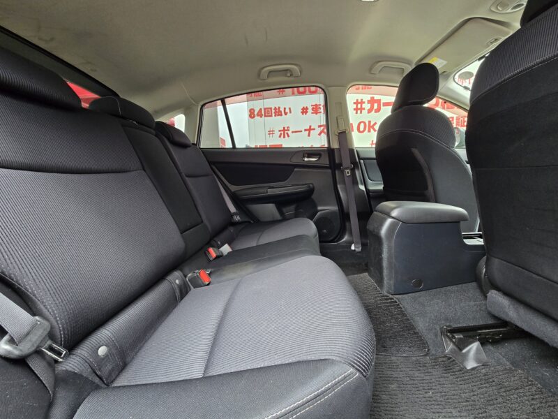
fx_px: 210
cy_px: 210
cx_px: 279
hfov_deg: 106.2
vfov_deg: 89.9
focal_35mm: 13
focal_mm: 2.2
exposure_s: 1/50
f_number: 2.2
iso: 250
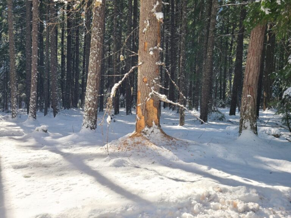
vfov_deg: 53.1
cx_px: 146
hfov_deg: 67.3
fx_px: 219
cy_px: 109
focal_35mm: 26
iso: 40
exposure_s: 1/377
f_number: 1.8
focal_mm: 5.4
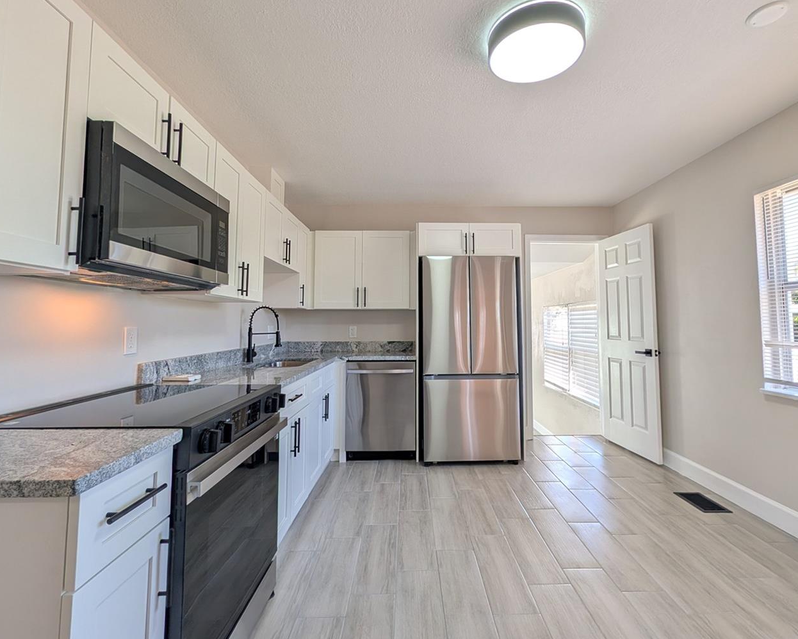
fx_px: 354
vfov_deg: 83.8
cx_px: 412
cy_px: 291
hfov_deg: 96.8
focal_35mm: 15
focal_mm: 2.02
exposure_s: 1/167
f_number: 1.7
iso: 52
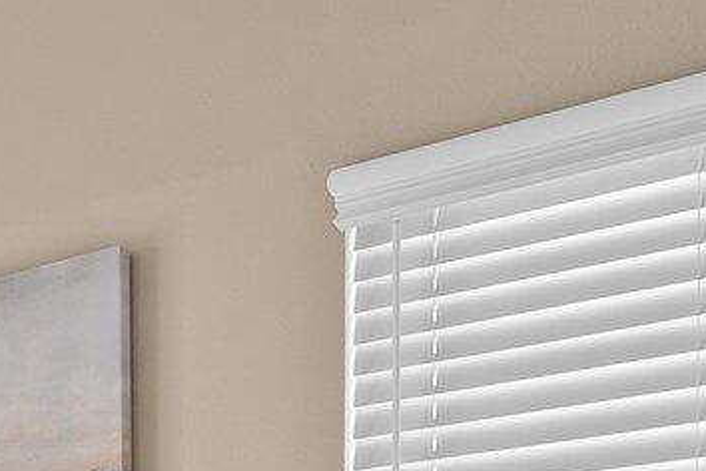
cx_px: -618
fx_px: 1588
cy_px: 817
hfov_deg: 18.6
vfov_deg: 14.9
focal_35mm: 81
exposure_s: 1/8
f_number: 8
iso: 400
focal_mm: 14
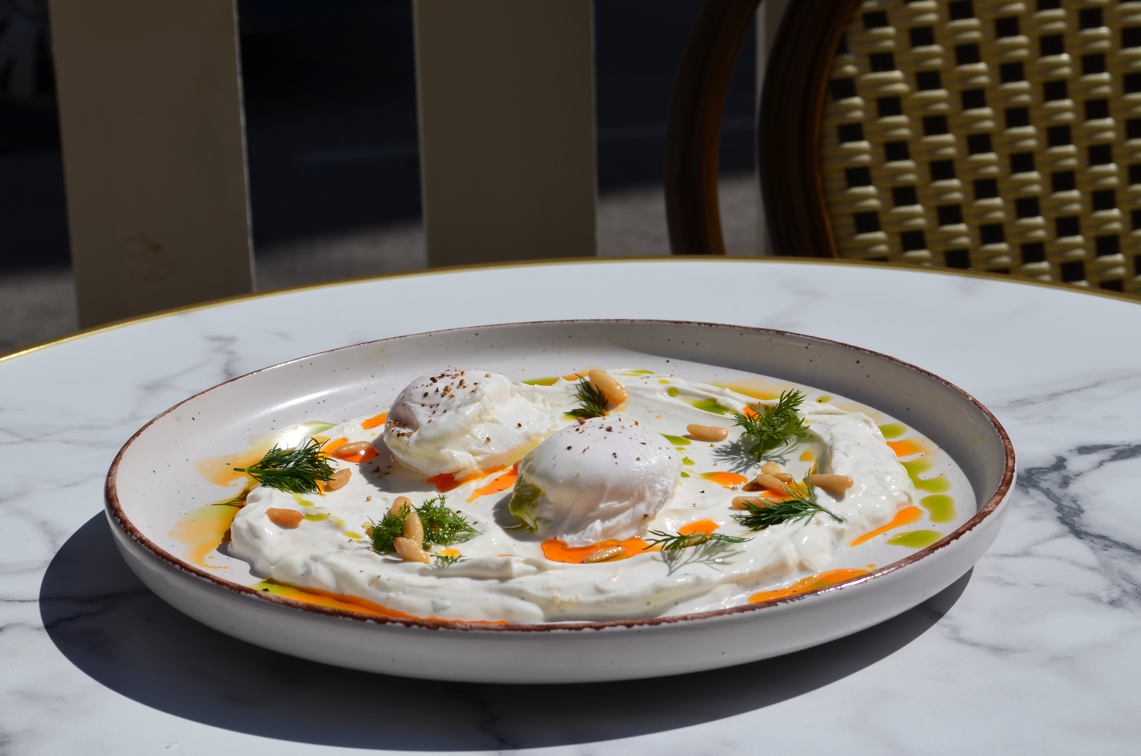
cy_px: 386
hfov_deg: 23.6
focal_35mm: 87
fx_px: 2737
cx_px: 578
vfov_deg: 15.7
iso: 100
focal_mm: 55
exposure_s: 1/320
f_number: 13
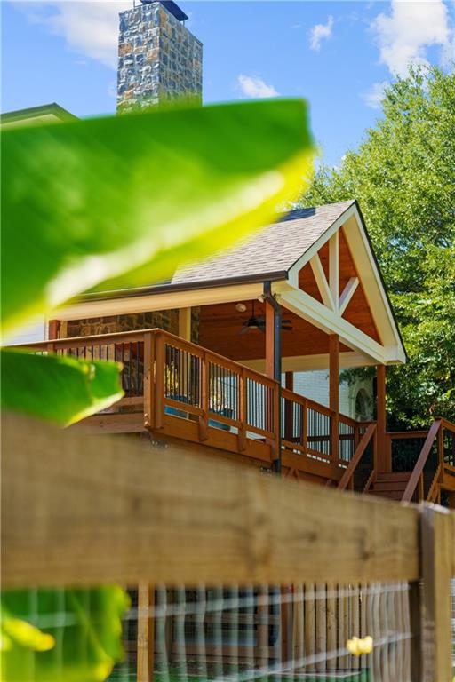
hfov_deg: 25.5
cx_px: 228
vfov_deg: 37.5
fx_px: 1005
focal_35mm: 53
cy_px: 341
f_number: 2.8
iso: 1250
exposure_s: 1/8000
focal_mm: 53
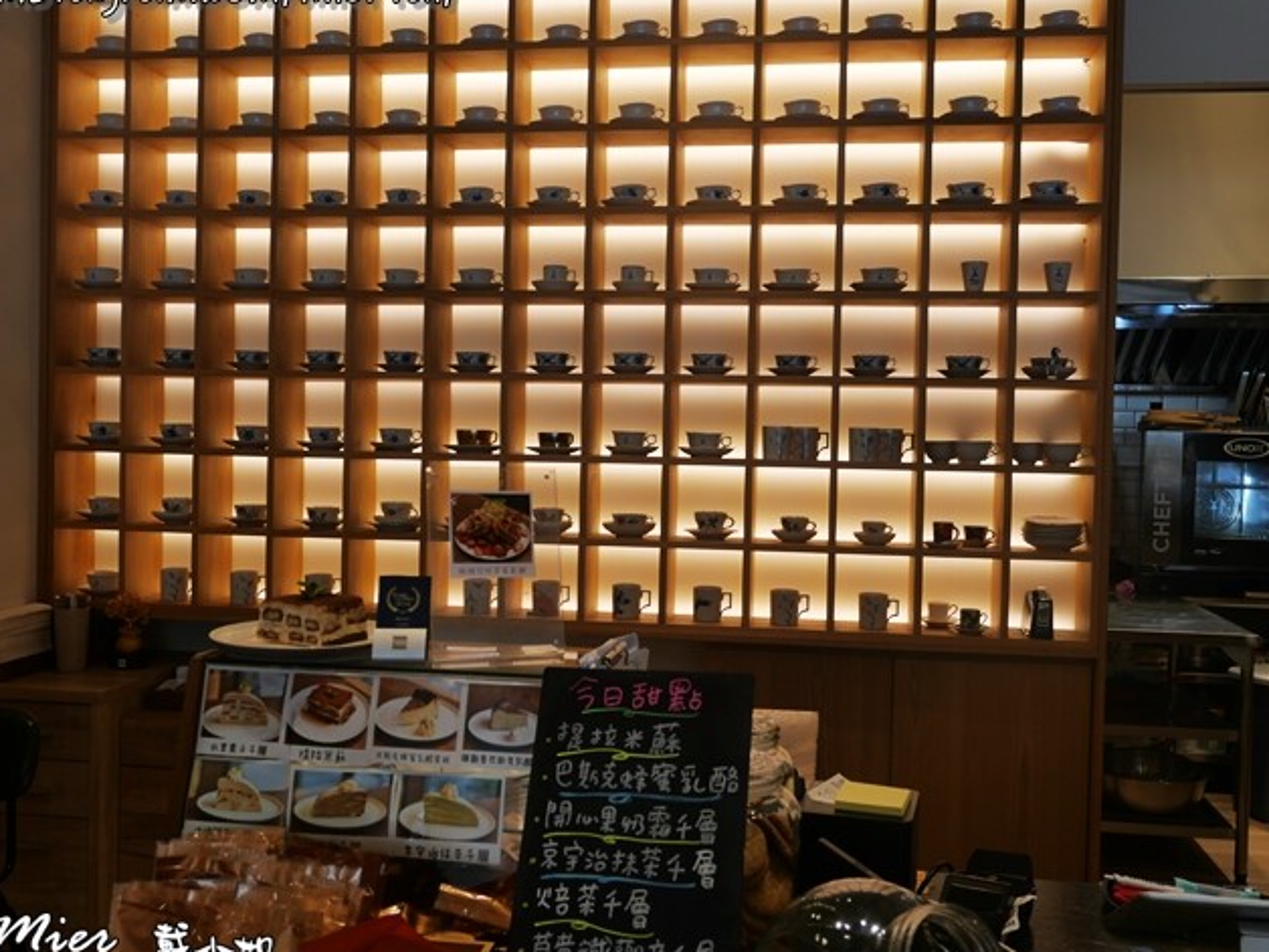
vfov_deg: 41.8
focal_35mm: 34
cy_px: 465
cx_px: 650
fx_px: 1246
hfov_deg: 54.0
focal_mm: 16
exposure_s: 1/100
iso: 200
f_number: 3.9
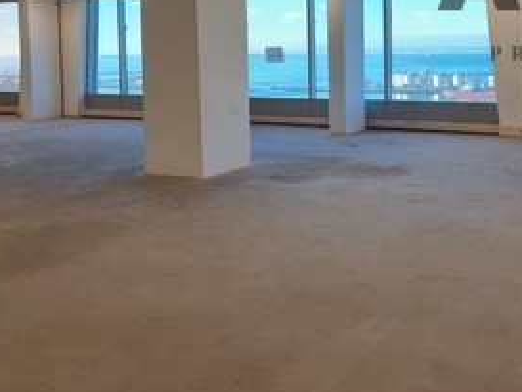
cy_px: 76
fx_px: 664
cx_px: 396
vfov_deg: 32.0
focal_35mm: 44
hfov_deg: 41.6
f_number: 1.8
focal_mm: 6.7
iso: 50
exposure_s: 1/100
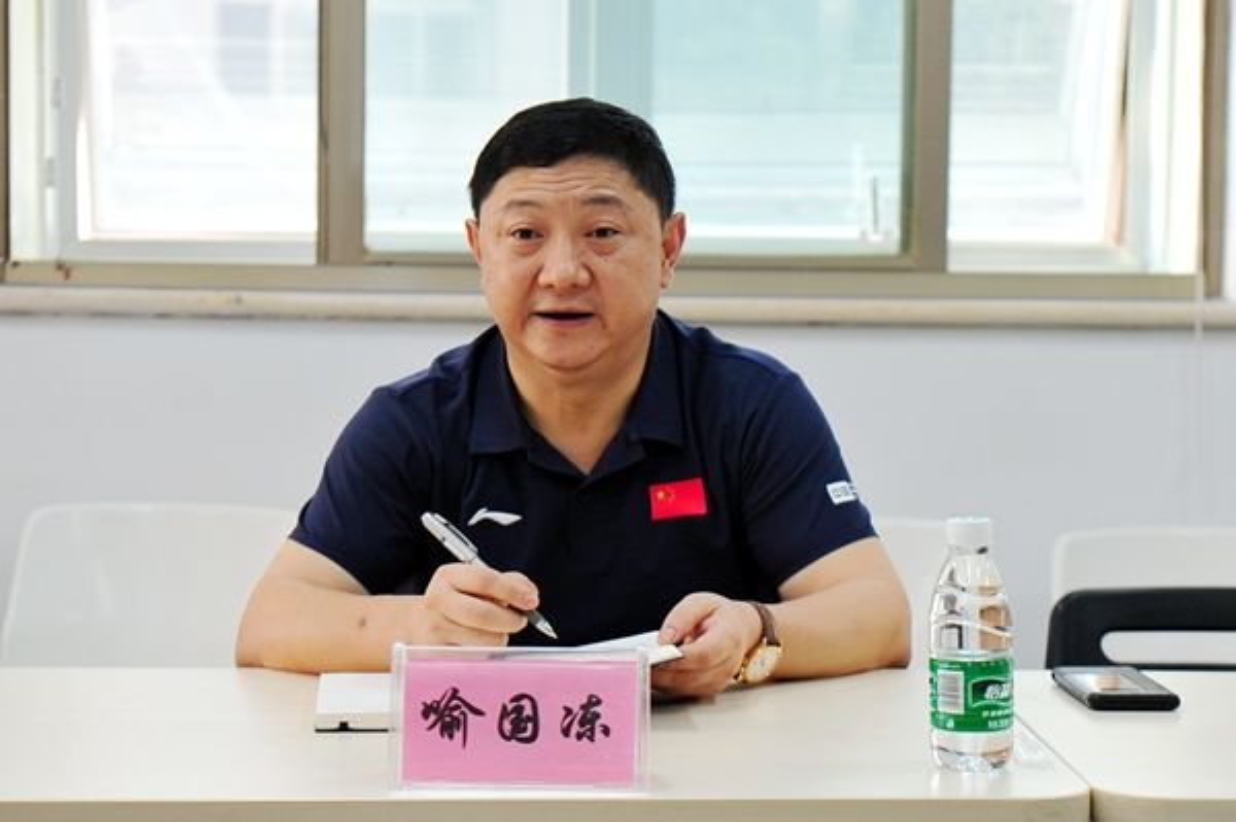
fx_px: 1921
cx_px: 618
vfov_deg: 24.2
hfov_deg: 35.7
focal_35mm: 56
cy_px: 411
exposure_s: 1/125
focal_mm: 56
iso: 1250
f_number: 4
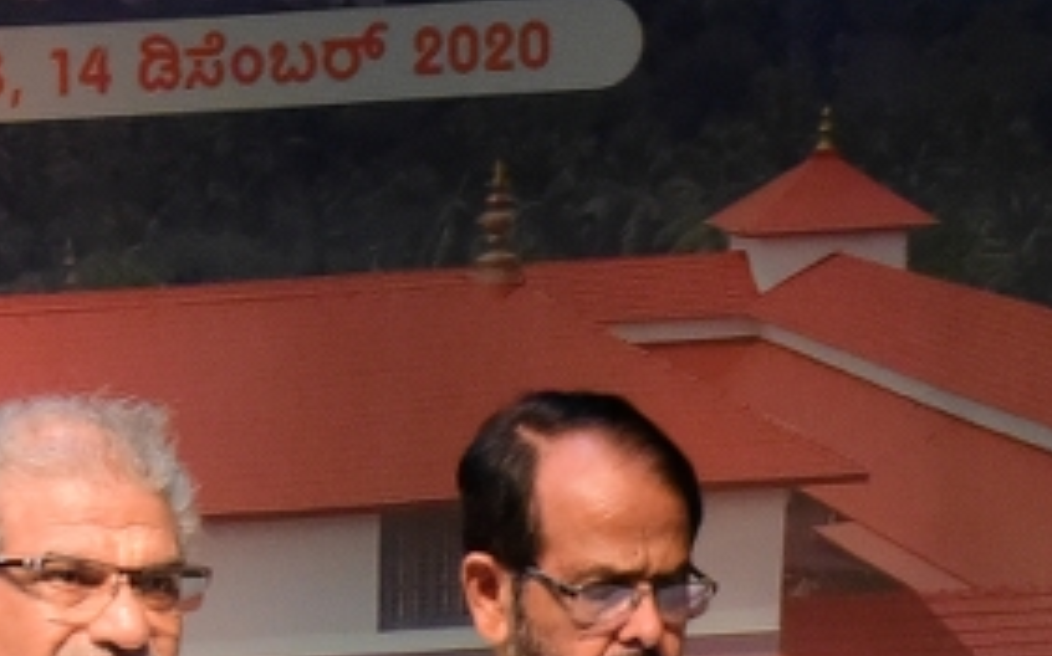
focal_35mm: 278
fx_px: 7967
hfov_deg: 7.5
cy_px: 1442
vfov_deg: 4.6
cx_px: 1306
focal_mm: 48
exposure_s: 1/200
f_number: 10
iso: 4000
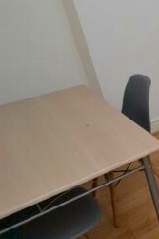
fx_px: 278
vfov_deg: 46.3
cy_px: 111
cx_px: 313
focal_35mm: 42
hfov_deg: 19.4
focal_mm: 10
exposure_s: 1/160
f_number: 8
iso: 1600
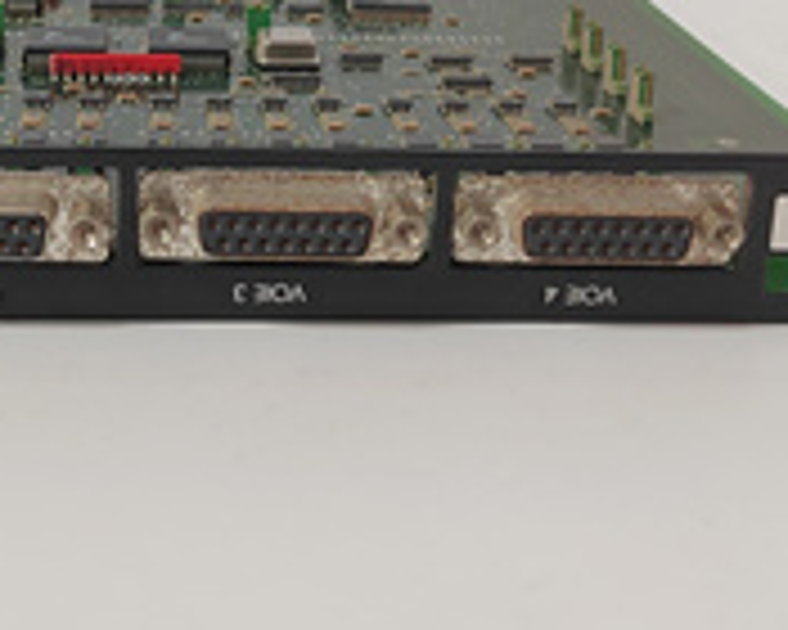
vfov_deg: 22.9
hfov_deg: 29.1
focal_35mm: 64
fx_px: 1493
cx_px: 194
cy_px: 7
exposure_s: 1/100
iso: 2450
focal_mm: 5.52
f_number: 1.9
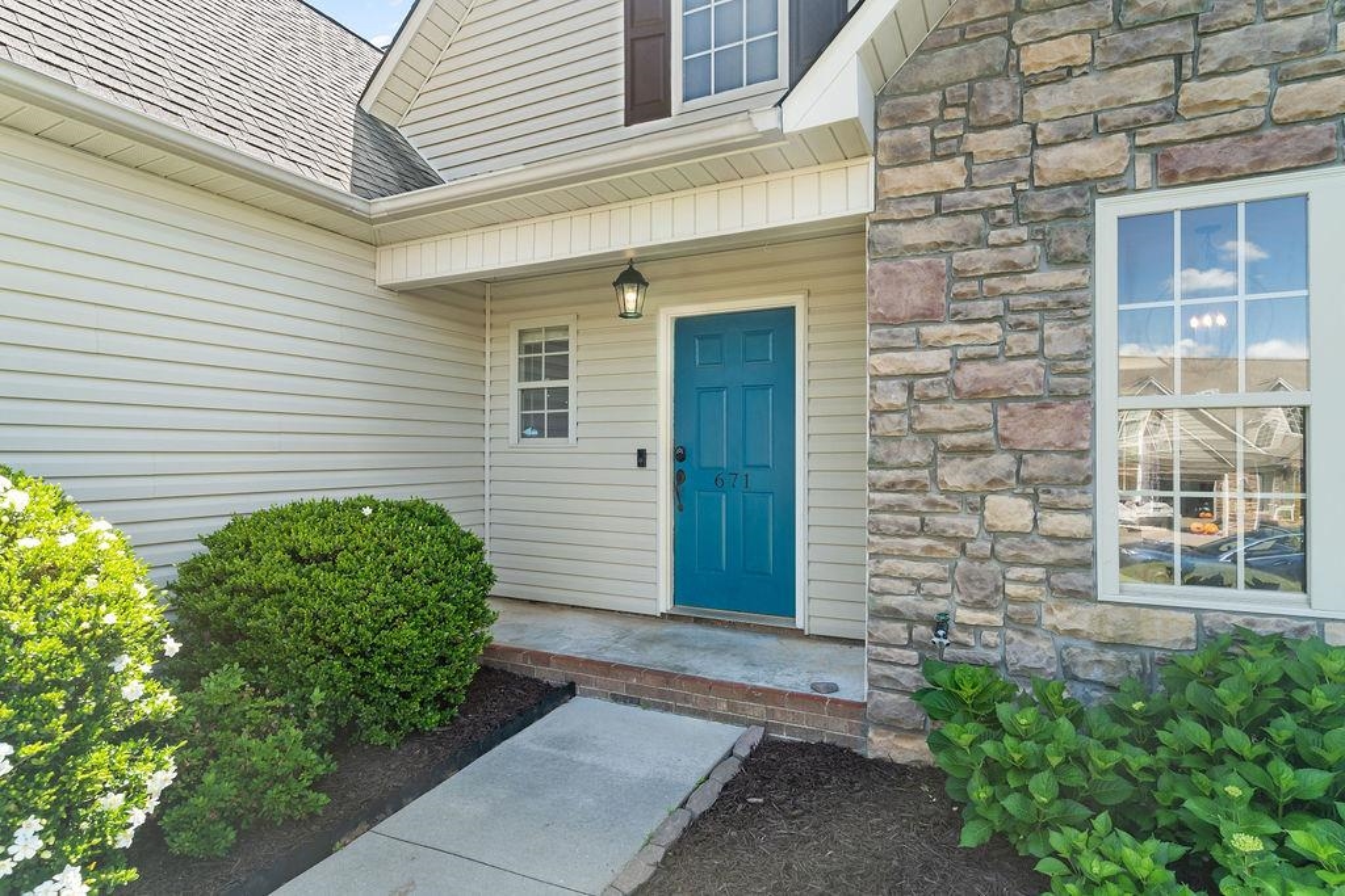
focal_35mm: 19
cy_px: 448
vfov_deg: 64.6
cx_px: 672
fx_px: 710
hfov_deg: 86.9
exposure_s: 1/160
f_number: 4.5
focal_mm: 19
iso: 320
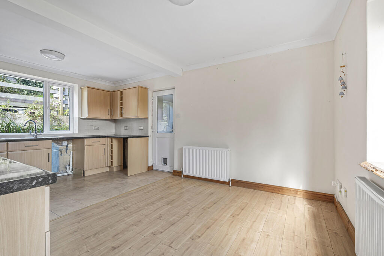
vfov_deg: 72.1
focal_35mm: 16
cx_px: 192
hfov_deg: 95.0
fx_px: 176
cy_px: 128
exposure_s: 1.6
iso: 100
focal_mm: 16.5
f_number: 8
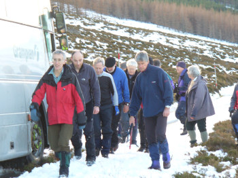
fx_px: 1147
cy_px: 89
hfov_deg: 11.8
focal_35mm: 167
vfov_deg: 8.9
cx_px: 119
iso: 80
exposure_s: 1/40
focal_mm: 27.6
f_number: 4.1
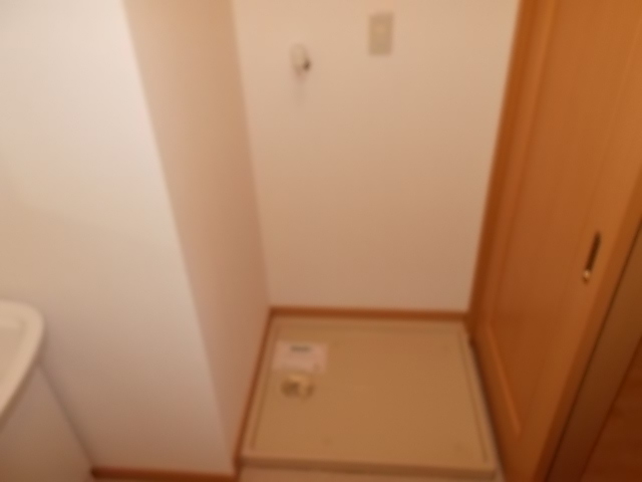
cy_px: 241
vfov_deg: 53.1
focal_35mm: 26
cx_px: 321
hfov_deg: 67.3
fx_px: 482
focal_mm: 4.6
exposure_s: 1/25
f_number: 3.2
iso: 200
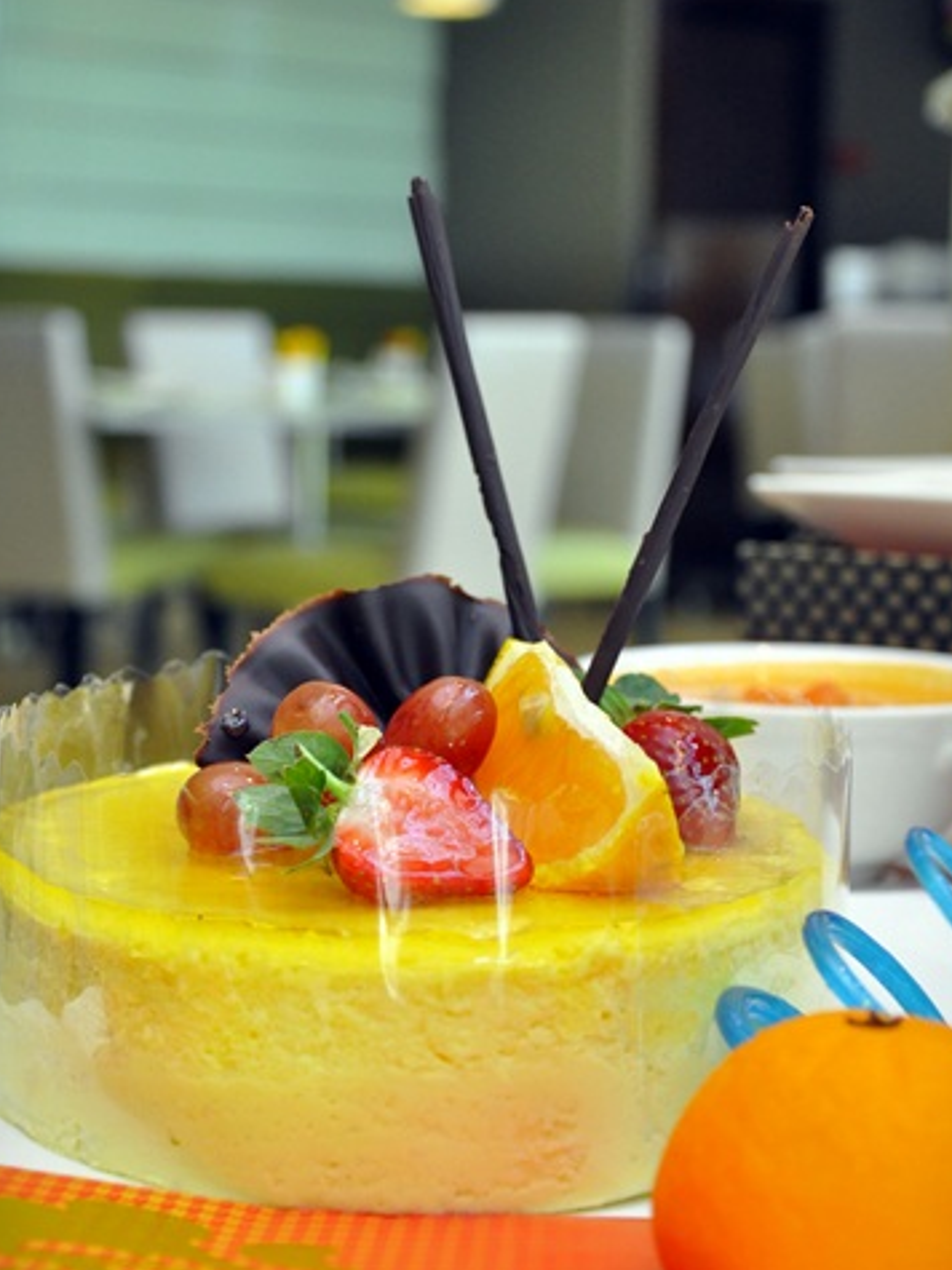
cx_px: 492
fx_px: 2751
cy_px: 575
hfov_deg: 19.6
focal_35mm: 75
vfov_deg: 26.0
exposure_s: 1/80
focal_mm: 38
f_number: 5
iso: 800
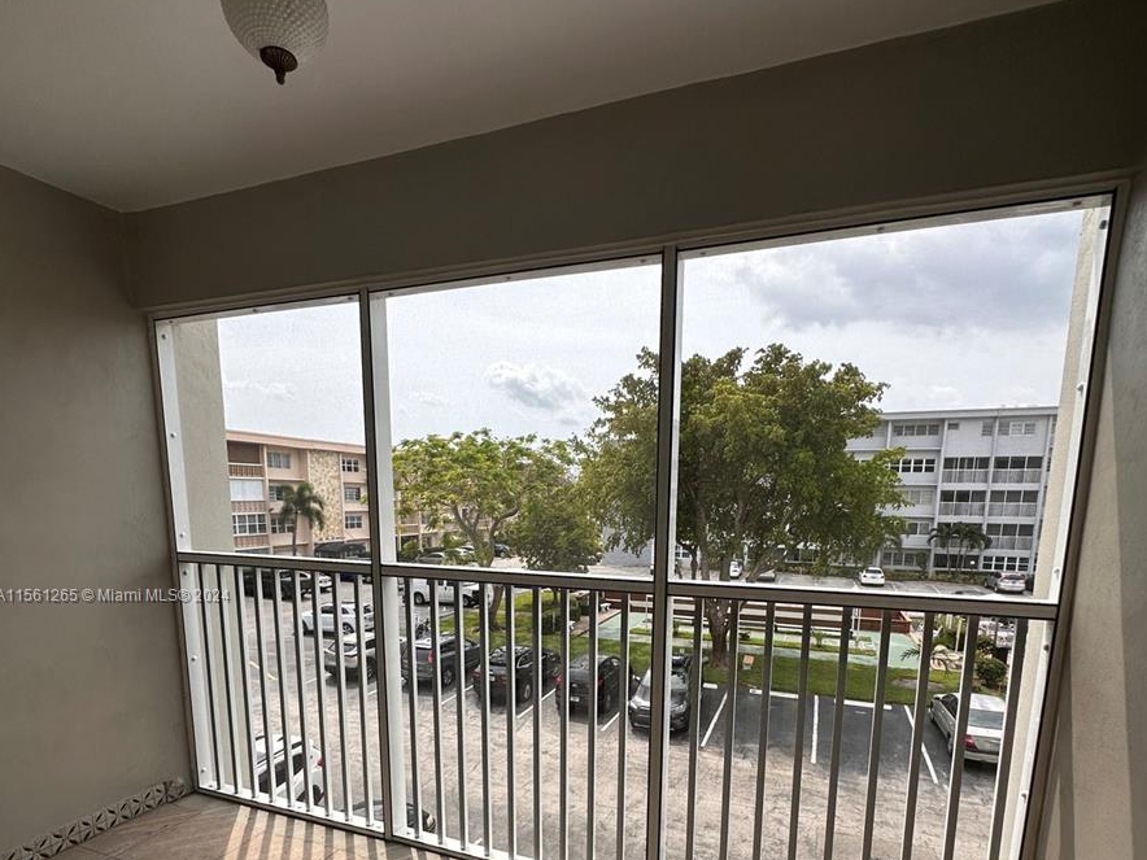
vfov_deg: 66.2
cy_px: 597
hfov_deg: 84.7
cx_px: 576
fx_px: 630
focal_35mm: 19
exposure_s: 1/1416
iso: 40
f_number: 2.2
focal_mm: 2.22
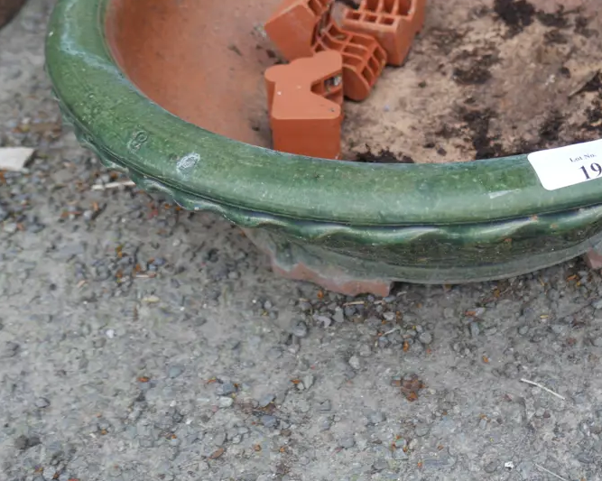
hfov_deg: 40.3
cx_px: 432
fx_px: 801
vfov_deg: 33.0
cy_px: 146
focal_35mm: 45
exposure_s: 1/125
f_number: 4
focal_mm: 15
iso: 200
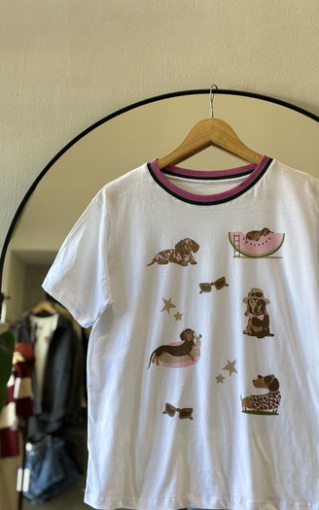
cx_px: 153
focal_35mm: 56
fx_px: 779
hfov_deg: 23.1
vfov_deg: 36.3
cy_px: 258
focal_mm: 5.96
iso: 40
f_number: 1.6
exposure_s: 1/50
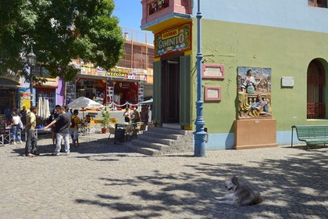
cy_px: 110
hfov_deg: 55.8
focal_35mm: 34
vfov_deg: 38.9
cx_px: 164
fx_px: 310
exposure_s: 1/320
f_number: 8
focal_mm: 34
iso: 200
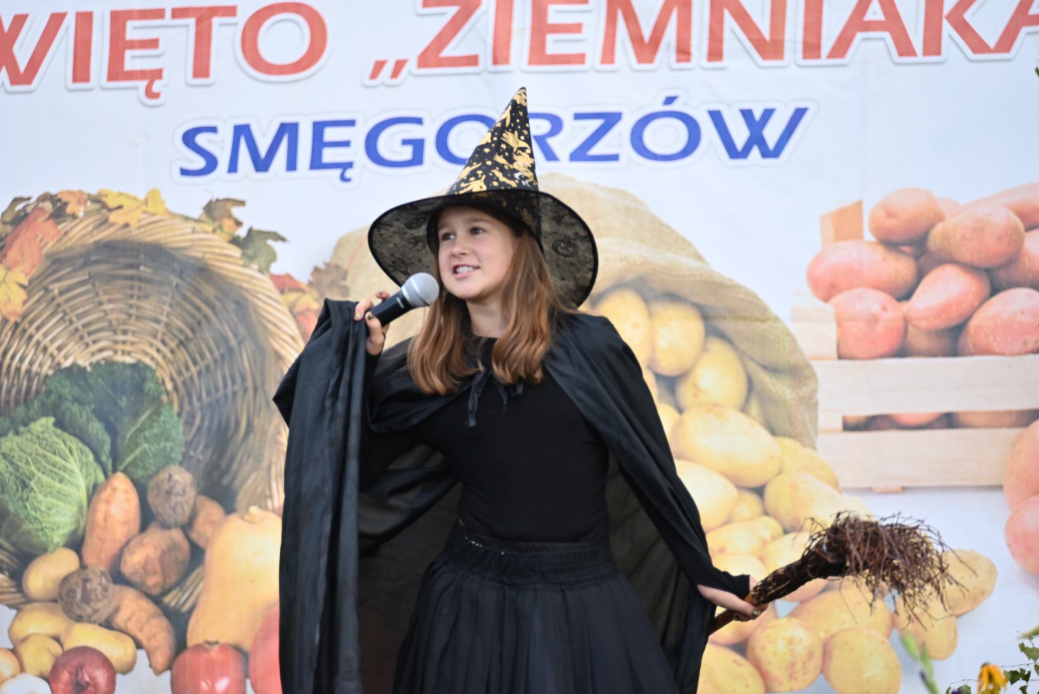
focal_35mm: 200
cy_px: 347
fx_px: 5775
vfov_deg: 6.9
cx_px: 520
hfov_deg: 10.3
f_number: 5.3
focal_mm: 200
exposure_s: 1/400
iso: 400
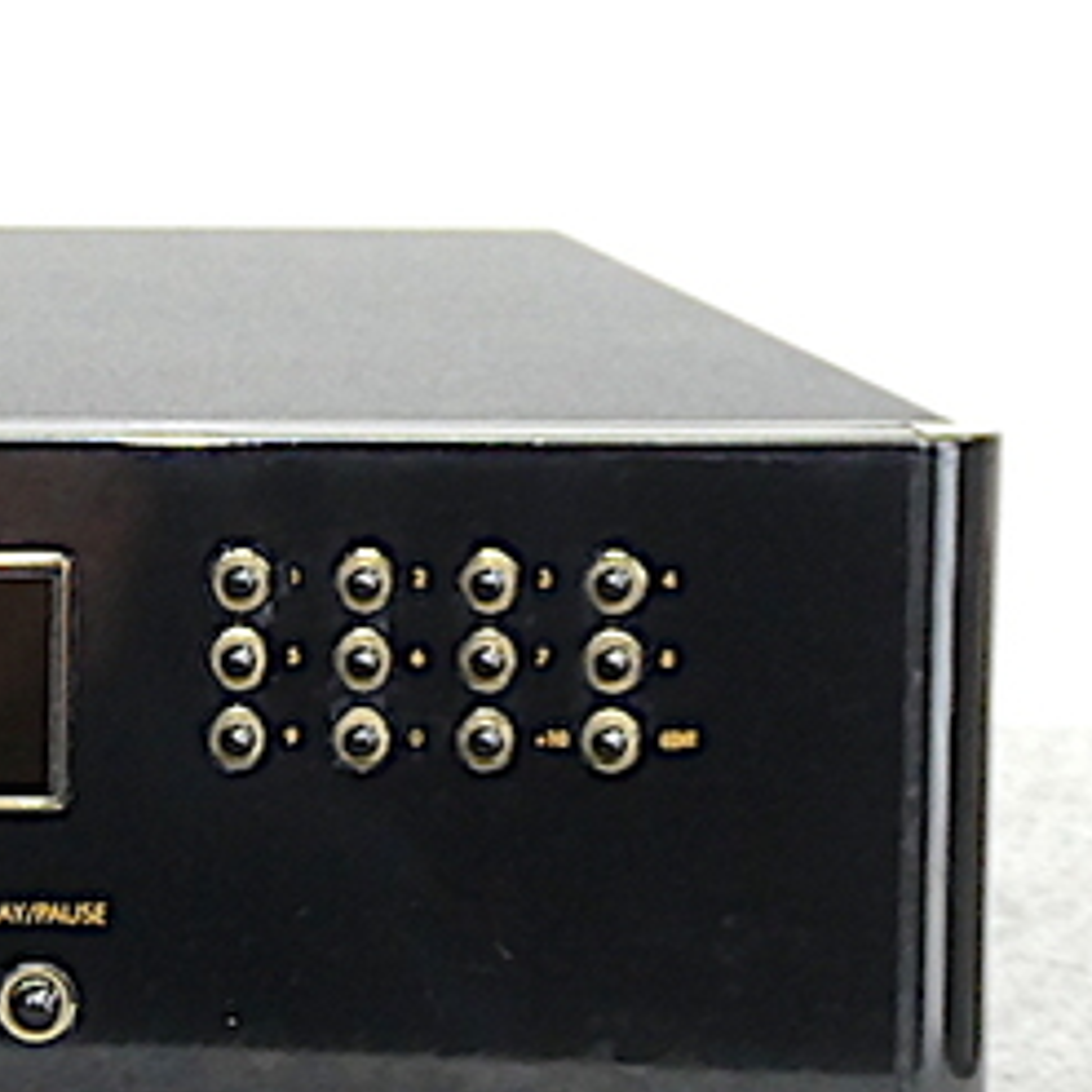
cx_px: -920
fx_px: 7959
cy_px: 668
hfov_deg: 7.6
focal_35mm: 223
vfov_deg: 7.8
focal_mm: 11.7
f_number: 4.4
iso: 200
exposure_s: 1/5
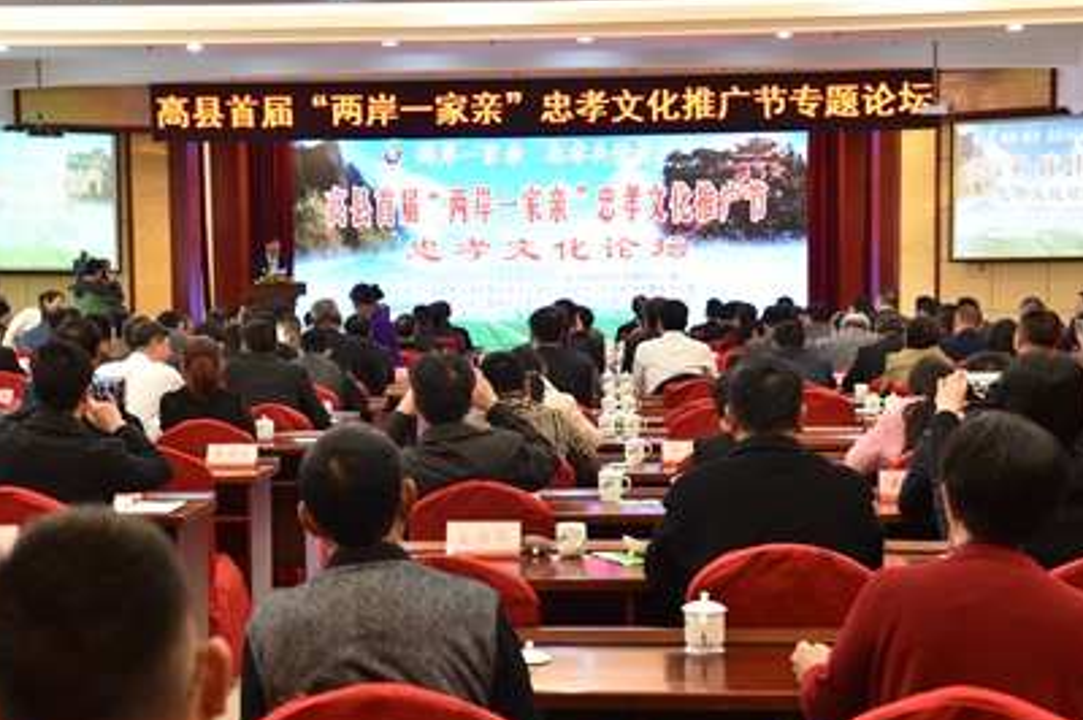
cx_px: 517
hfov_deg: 33.4
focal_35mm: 60
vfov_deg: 22.6
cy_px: 388
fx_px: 1803
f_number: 5.6
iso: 800
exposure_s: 1/15
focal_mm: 48
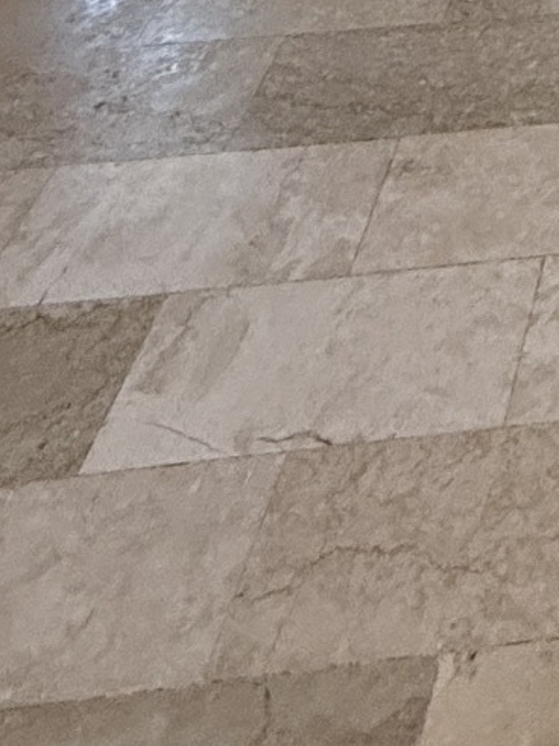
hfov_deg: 16.5
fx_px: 1572
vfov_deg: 16.7
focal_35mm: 73
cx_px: 1037
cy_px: -878
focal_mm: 2.22
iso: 400
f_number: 2.2
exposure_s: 1/75
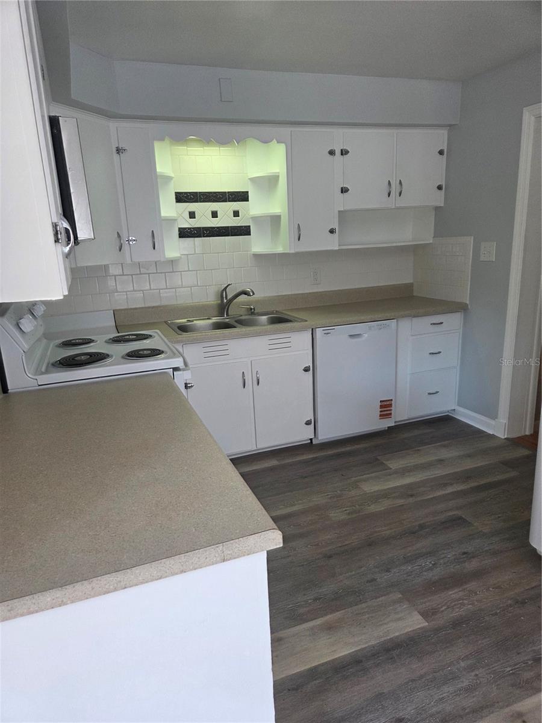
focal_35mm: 23
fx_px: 480
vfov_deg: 73.9
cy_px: 362
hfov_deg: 58.9
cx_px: 271
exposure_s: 1/120
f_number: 1.8
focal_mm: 5.4
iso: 250
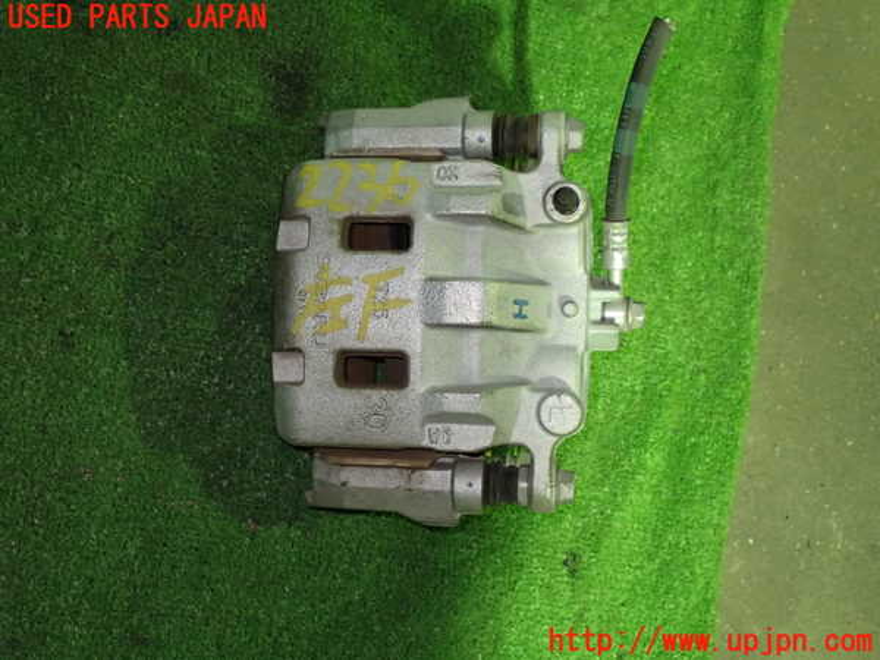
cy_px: 330
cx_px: 440
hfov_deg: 40.4
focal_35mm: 47
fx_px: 1195
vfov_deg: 30.9
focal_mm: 8.4
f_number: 3.1
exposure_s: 1/20
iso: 800
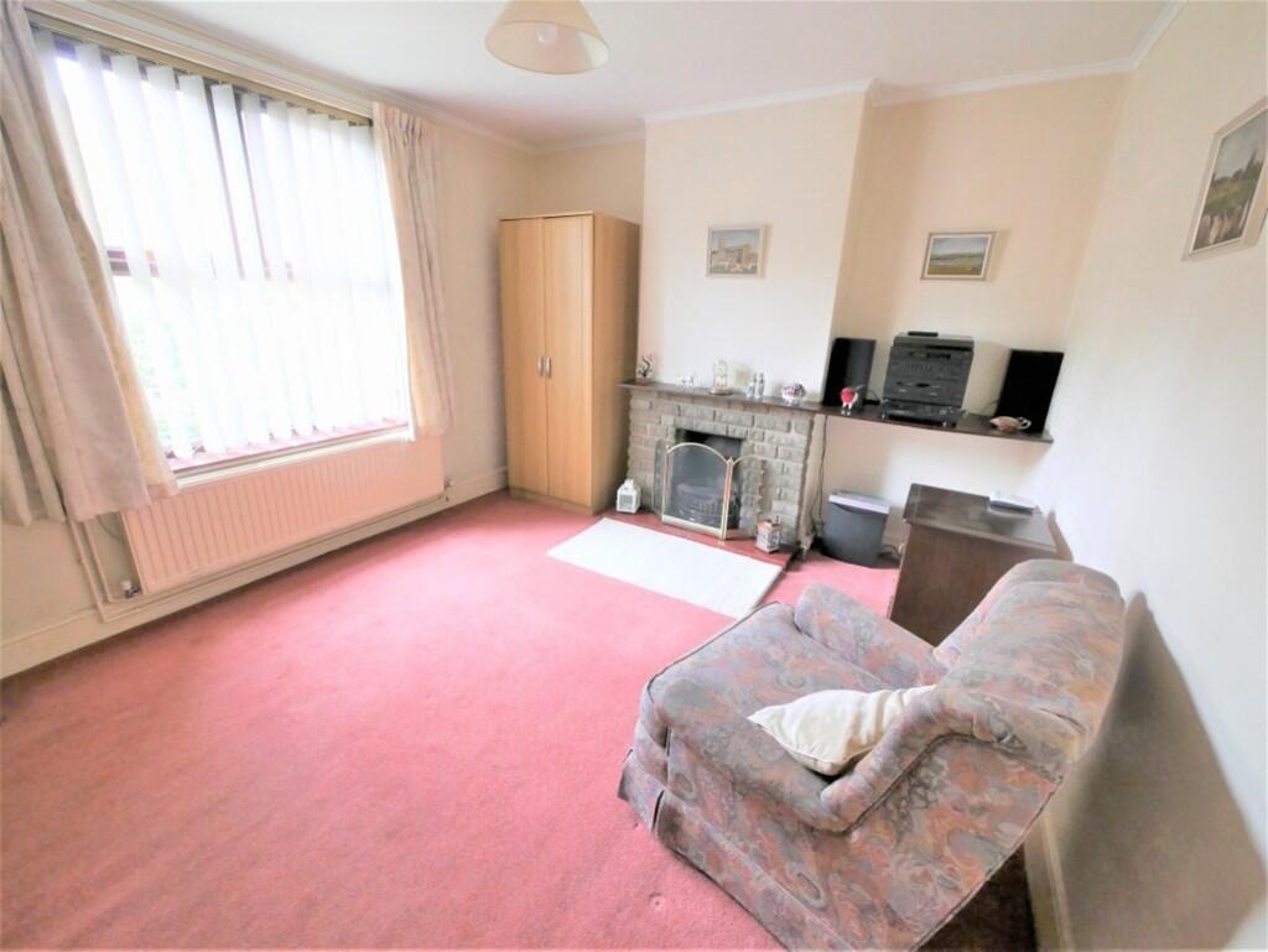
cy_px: 476
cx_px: 634
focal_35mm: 14
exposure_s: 1/60
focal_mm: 7
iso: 1000
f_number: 4
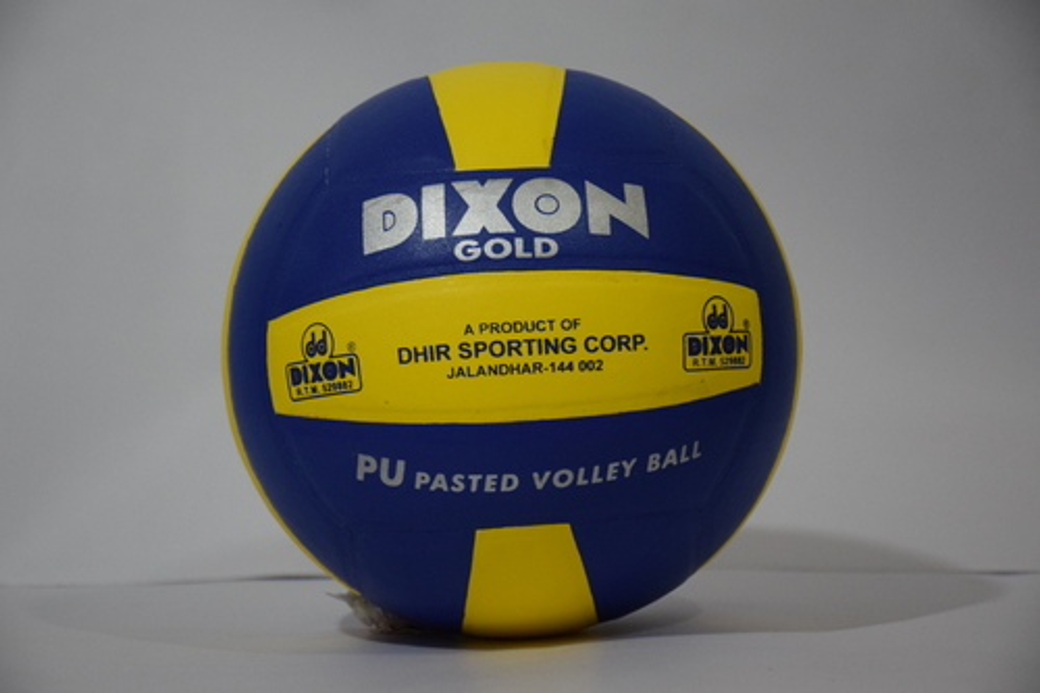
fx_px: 3032
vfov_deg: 13.0
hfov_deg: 19.5
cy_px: 346
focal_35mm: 105
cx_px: 520
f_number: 5
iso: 2000
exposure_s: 1/60
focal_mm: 70
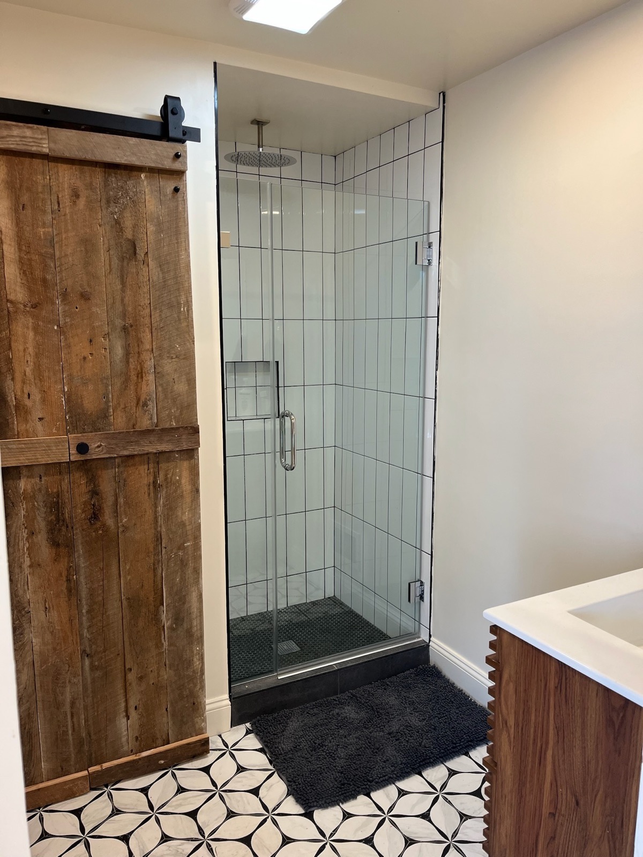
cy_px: 428
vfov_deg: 67.3
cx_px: 322
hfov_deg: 53.1
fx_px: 644
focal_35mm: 26
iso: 80
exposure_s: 1/60
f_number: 1.6
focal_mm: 5.1
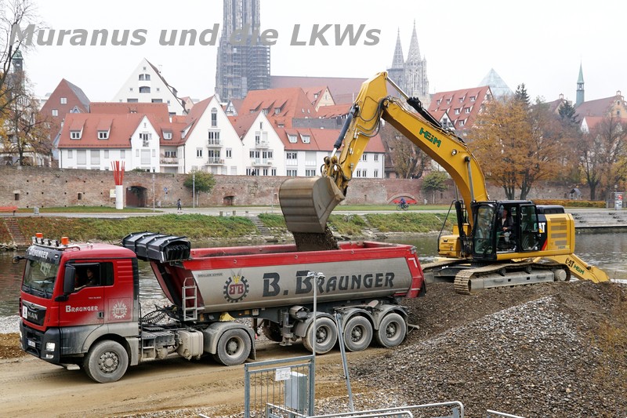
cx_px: 314
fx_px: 731
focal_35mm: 42
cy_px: 209
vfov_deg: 31.9
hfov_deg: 46.4
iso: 200
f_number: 9
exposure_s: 1/60
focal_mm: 28
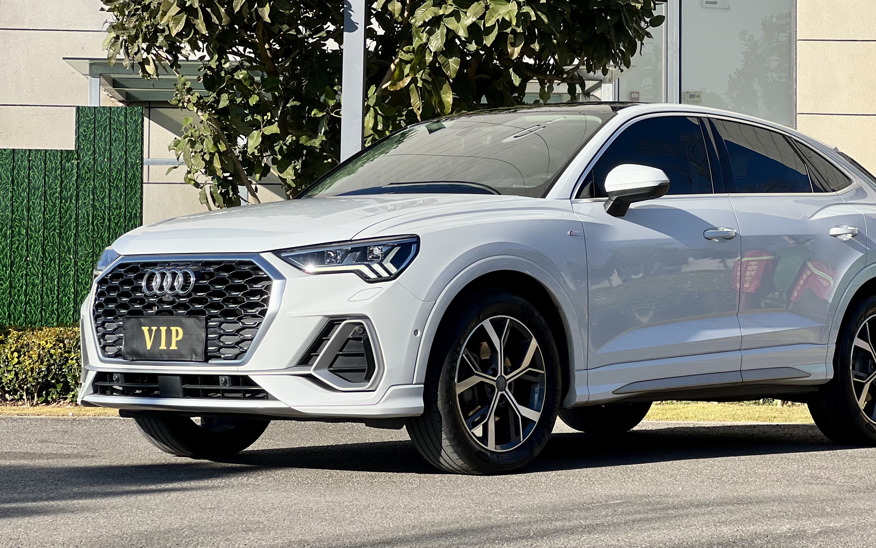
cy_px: 217
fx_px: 2292
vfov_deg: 13.6
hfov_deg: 21.6
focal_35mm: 96
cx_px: 515
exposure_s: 1/645
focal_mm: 9
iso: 32
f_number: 2.8
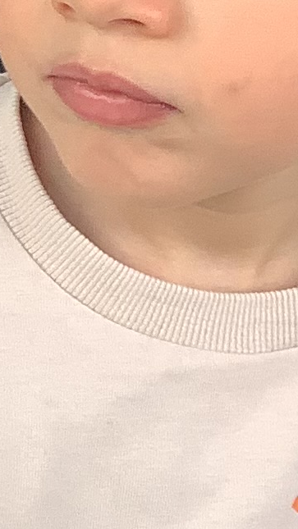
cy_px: 162
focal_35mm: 171
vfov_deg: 12.6
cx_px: -379
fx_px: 2401
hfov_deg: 6.8
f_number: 2.4
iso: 40
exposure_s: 1/120
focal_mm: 3.3
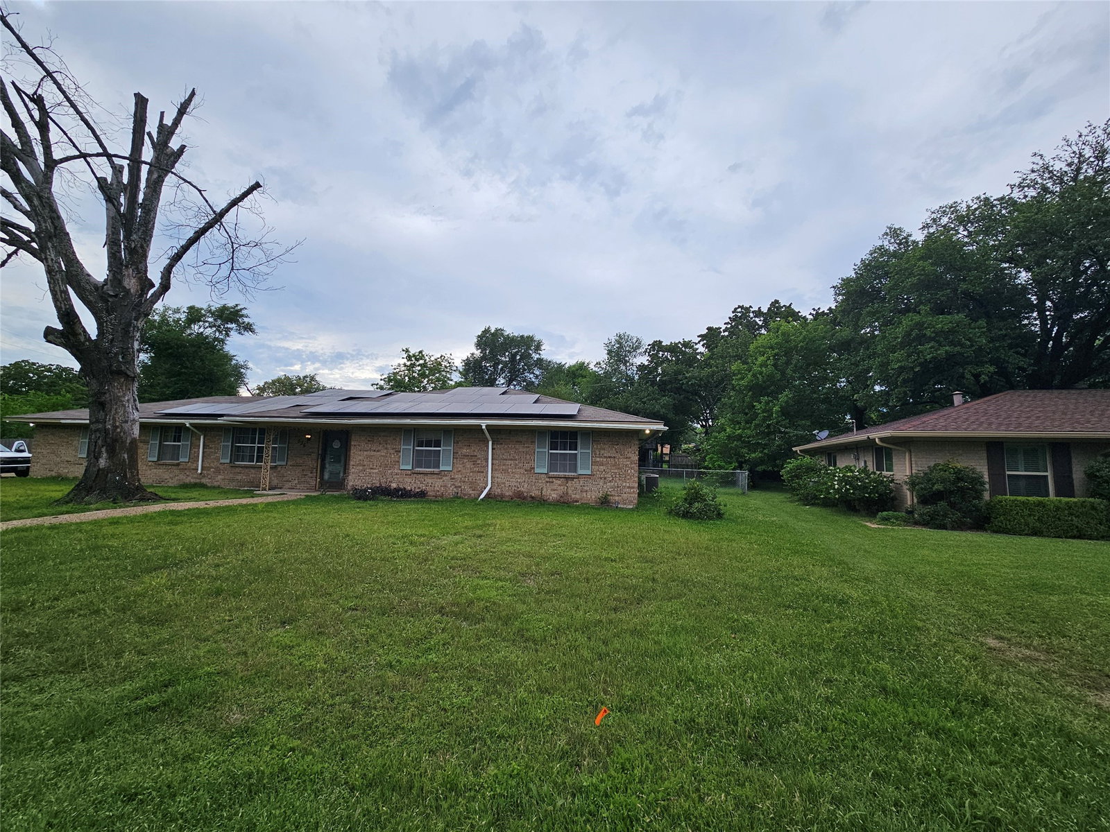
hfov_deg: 106.2
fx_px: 417
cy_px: 416
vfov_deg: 89.9
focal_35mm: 13
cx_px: 555
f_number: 2.2
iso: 50
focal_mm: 2.2
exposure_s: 1/2145
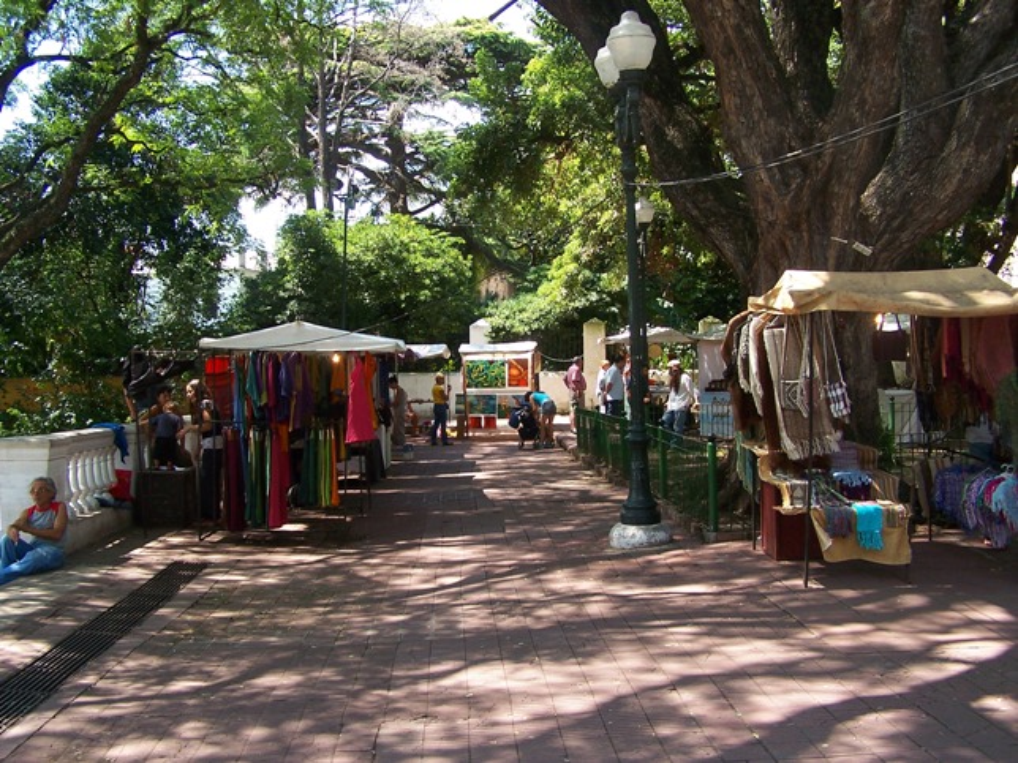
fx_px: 1118
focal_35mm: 38
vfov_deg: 37.7
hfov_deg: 49.0
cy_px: 382
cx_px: 509
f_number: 4
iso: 80
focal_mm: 6.3
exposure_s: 1/160
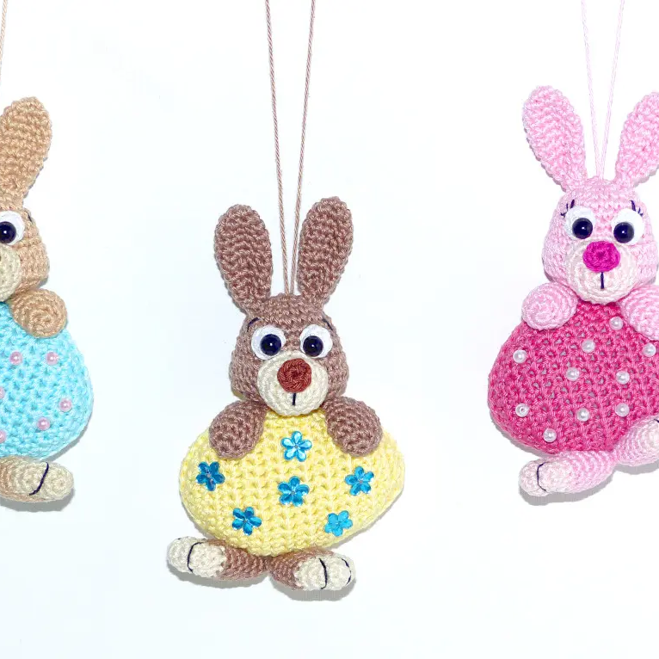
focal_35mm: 78
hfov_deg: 22.2
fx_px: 1680
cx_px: 284
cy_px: 330
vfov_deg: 22.2
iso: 100
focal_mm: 11.9
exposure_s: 1/60
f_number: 2.8
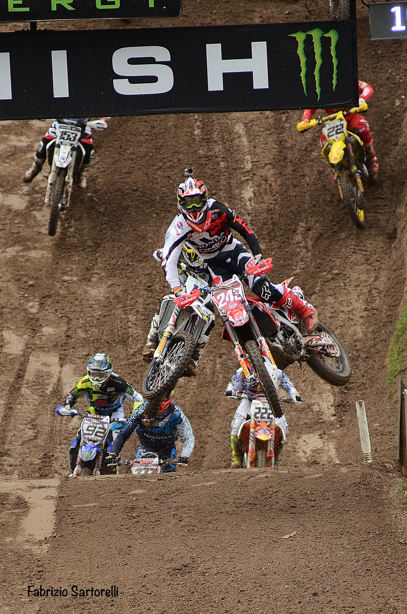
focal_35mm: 300
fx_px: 5112
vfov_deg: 6.9
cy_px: 307
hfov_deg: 4.6
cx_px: 204
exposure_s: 1/640
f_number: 2.8
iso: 800
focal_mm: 200
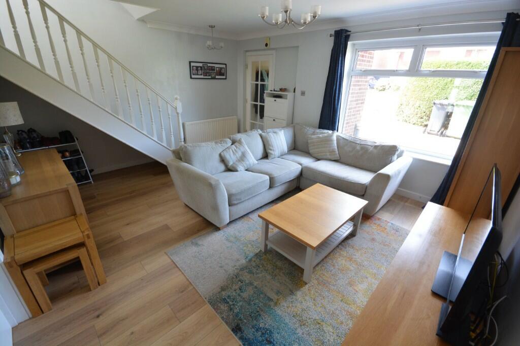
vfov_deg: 77.3
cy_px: 173
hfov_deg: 100.4
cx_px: 260
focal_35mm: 15
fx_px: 217
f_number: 8
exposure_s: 1/15
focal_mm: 10
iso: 400
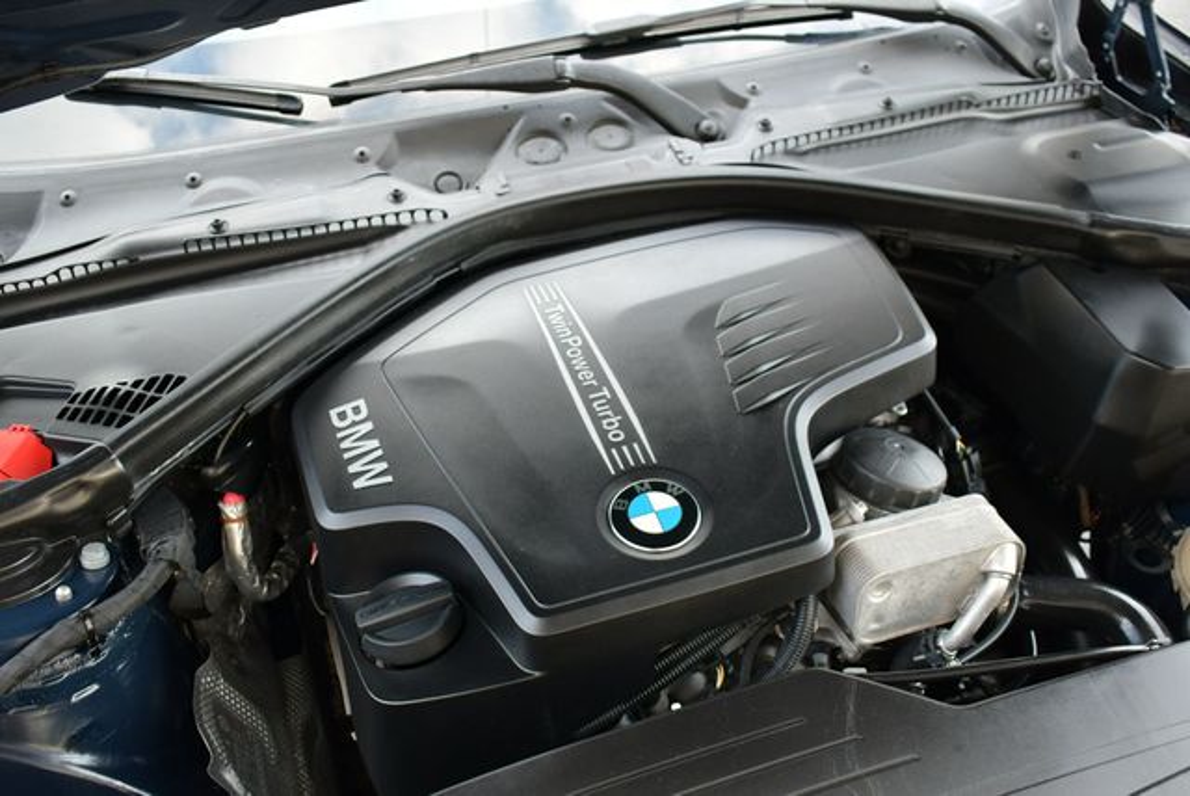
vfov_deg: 33.5
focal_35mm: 40
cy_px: 398
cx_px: 595
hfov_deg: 48.4
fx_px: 1323
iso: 800
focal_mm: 20
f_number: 3.5
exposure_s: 1/250
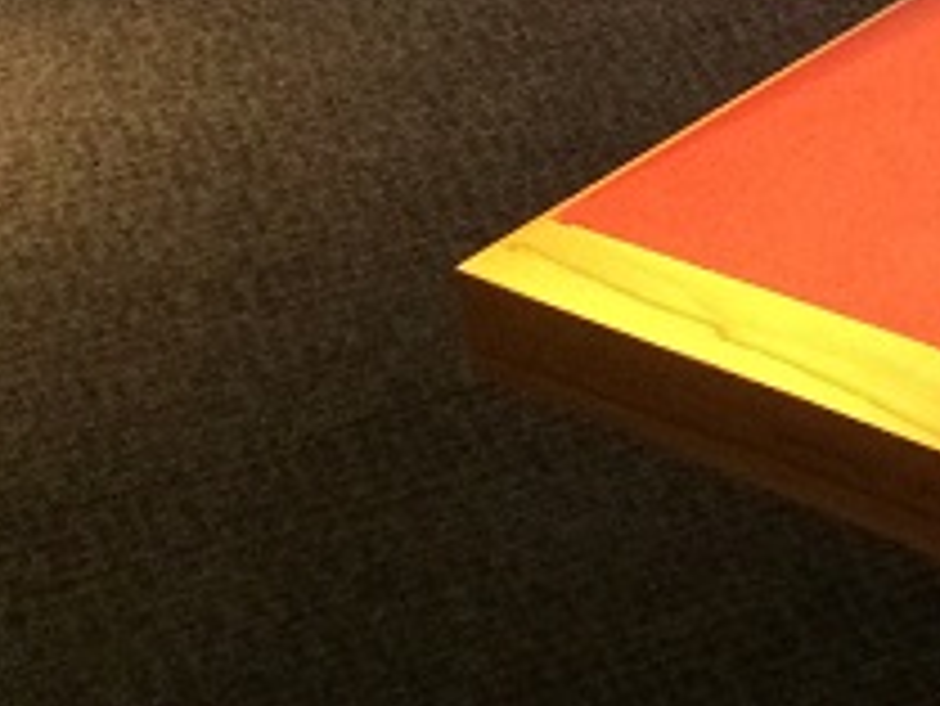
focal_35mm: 125
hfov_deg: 14.2
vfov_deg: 10.8
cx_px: 1624
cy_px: -722
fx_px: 3396
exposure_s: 1/30
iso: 250
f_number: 2.2
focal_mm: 4.15
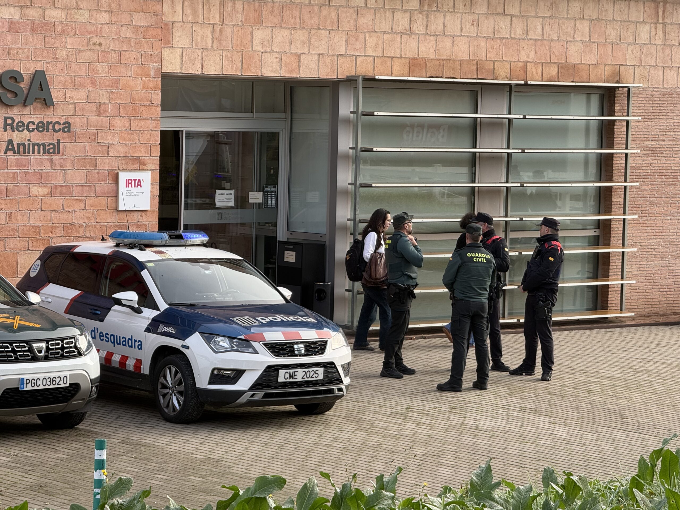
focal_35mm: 120
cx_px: 340
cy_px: 255
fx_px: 2357
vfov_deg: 12.3
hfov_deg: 16.4
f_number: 2.8
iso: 64
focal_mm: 15.66
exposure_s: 1/307
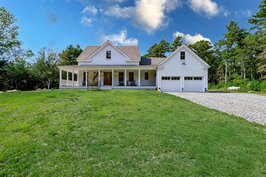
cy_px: 88
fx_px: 111
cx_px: 133
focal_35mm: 15
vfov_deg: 77.3
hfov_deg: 100.4
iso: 640
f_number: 8
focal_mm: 10
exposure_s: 1/800
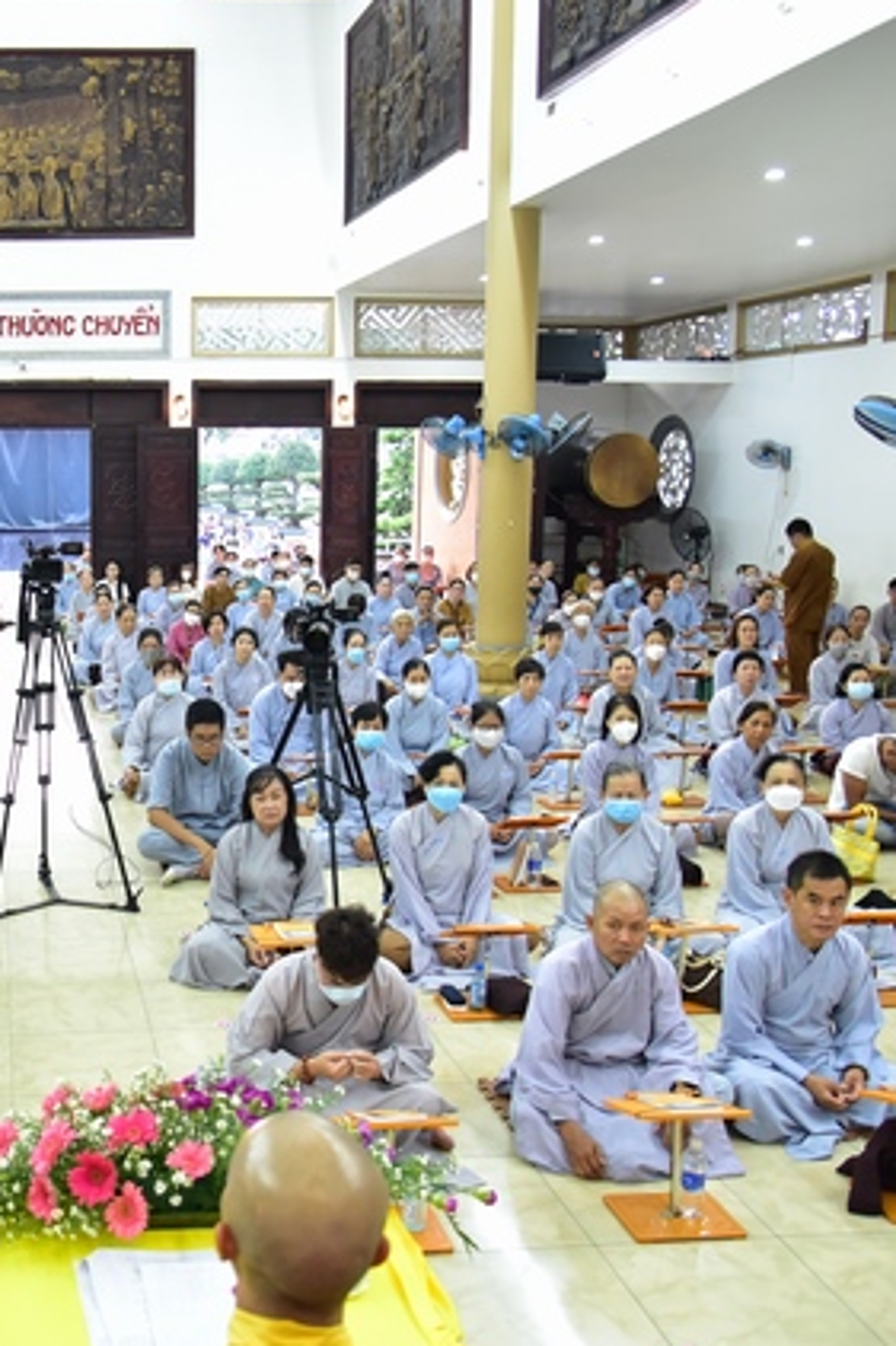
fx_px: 1382
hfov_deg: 33.5
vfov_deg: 51.9
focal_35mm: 37
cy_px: 673
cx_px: 48
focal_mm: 24
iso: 2500
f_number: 4
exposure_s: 1/50
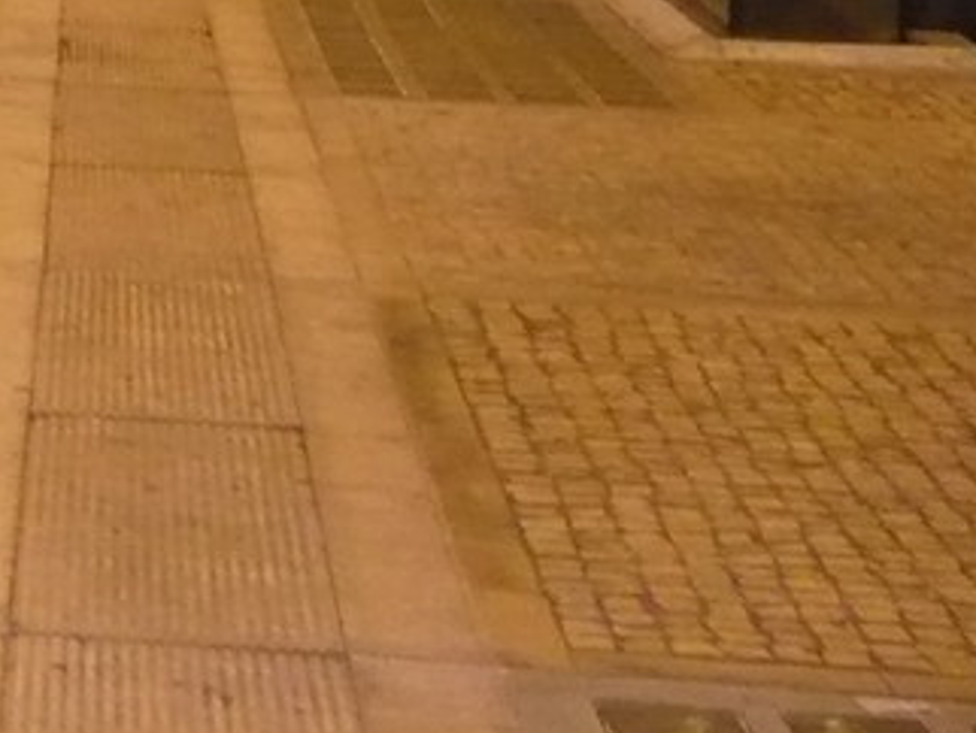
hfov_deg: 13.0
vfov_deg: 10.0
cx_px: -685
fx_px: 3922
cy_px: -660
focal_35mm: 139
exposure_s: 1/30
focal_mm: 5.8
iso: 640
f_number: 2.8
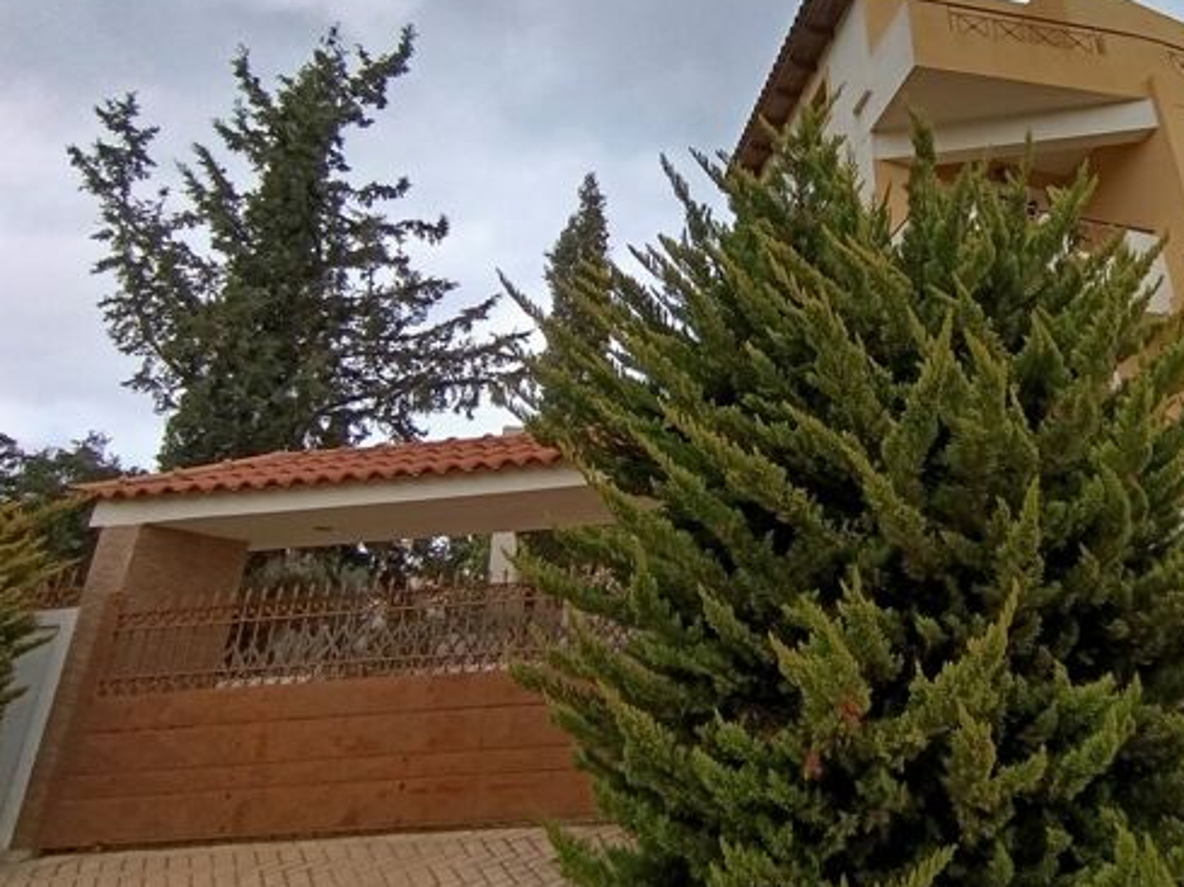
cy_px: 336
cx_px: 832
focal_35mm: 23
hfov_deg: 70.7
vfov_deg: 58.1
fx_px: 786
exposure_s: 1/316
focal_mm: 1.65
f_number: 2.2
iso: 50
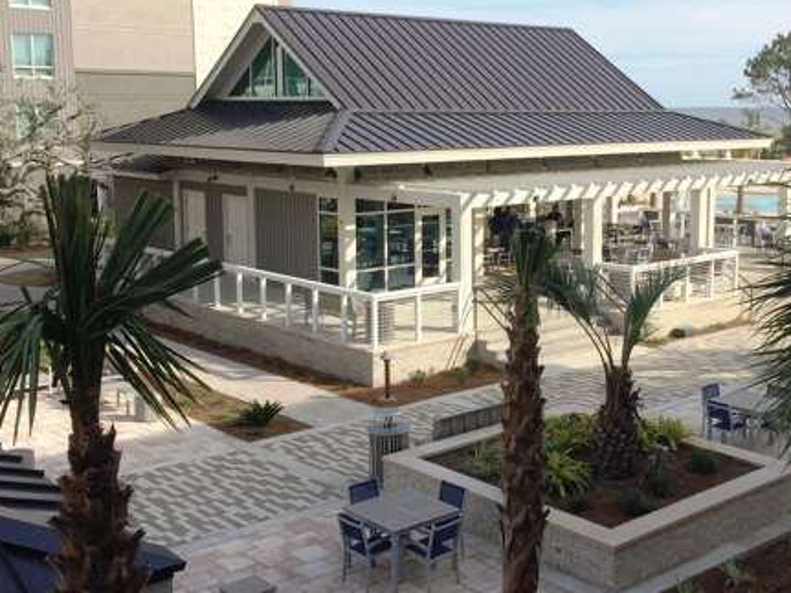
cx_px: 496
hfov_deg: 40.9
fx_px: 1051
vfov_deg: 31.5
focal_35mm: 46
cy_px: 255
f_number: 2.2
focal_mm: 4.15
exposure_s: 1/2283
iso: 32
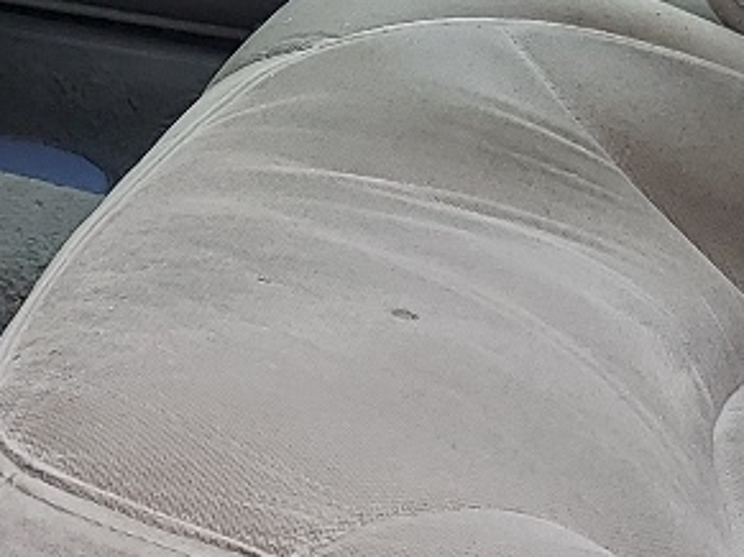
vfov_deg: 10.3
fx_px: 3072
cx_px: 235
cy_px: 10
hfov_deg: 13.8
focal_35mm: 143
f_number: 1.5
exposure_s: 1/588
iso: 50
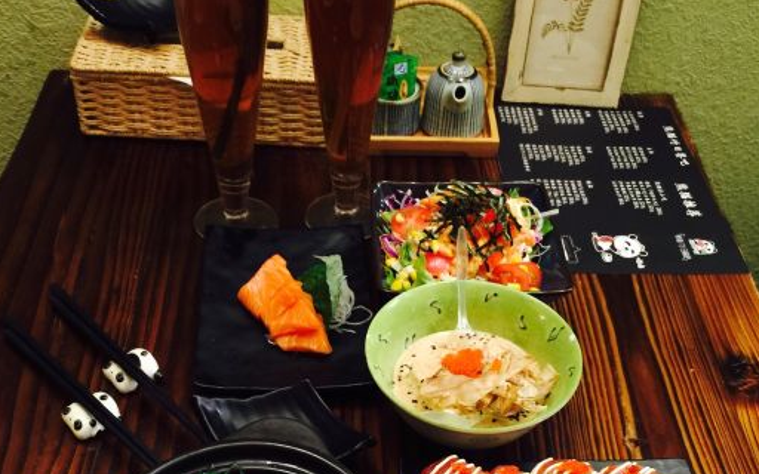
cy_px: 419
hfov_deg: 47.2
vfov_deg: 29.4
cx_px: 379
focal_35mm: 42
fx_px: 869
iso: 64
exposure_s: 1/4
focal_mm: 4.15
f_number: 2.2
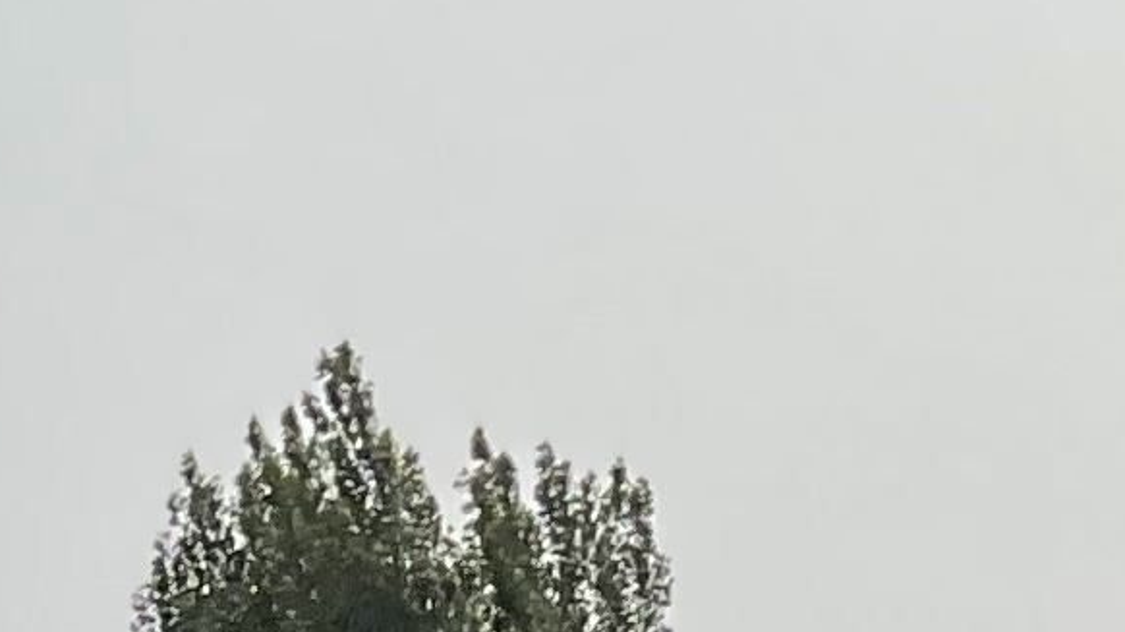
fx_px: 6531
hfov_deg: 9.8
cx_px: 620
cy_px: 2880
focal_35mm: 219
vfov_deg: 4.8
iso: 16
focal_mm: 3
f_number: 1.8
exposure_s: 1/3125
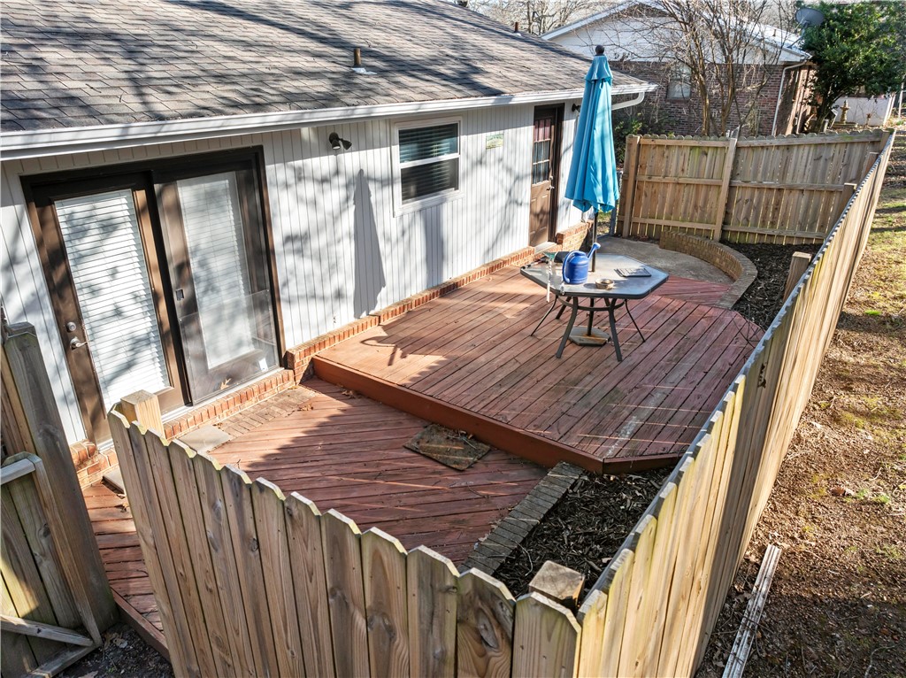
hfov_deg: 71.6
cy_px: 339
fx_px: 628
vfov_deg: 56.7
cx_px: 453
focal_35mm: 24
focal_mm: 12.29
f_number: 2.8
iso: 280
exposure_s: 1/800
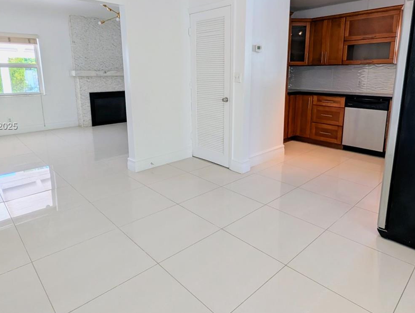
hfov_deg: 78.9
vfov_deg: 63.1
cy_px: 127
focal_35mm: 21
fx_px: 252
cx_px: 218
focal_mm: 1.95
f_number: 2.2
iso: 43
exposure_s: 1/60
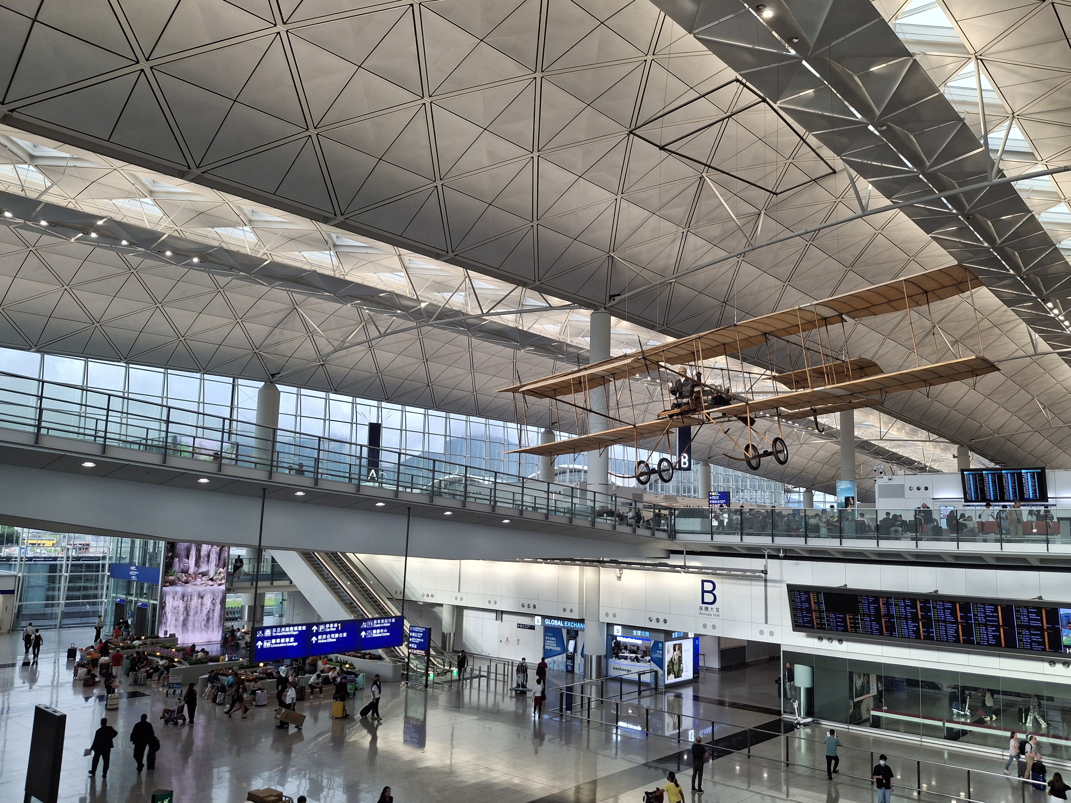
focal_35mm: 26
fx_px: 804
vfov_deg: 53.1
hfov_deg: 67.3
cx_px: 554
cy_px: 410
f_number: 1.8
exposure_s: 1/120
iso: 50
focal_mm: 4.69
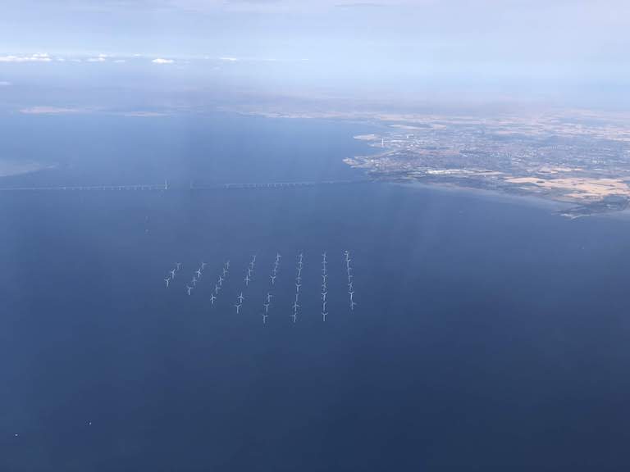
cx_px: 315
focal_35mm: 52
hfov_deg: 36.8
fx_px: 946
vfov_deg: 28.0
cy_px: 236
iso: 16
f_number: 2.4
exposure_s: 1/857
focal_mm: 6
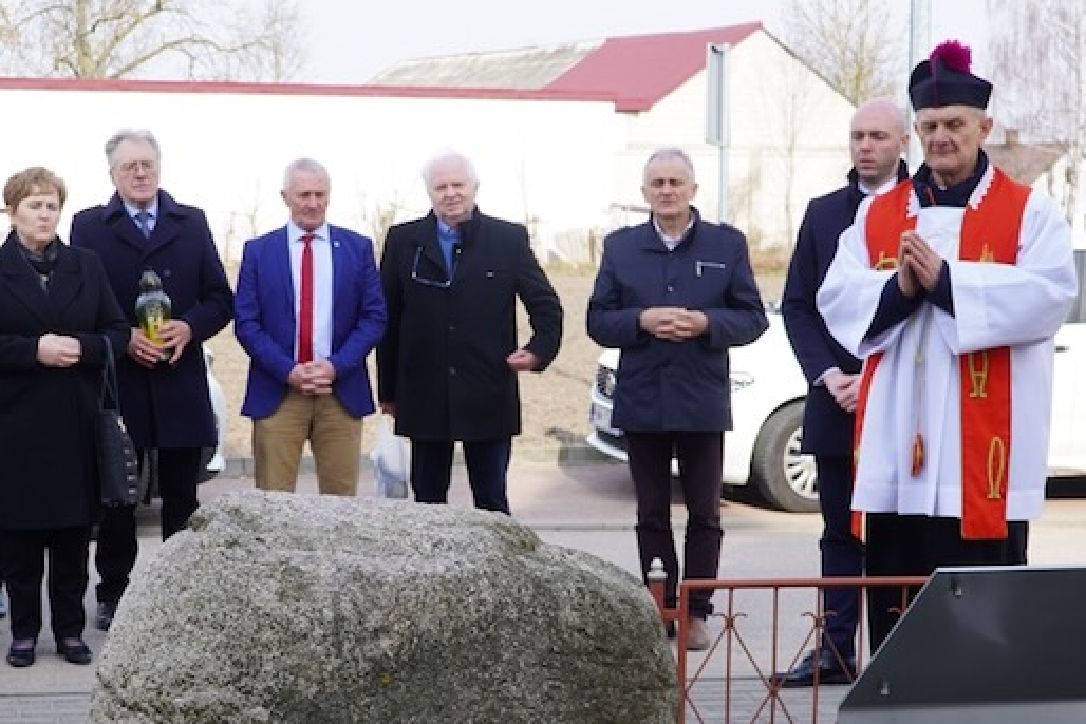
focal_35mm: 77
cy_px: 506
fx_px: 2318
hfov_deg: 26.3
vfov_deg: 17.7
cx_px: 435
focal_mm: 31
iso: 100
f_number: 6.3
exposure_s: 1/160
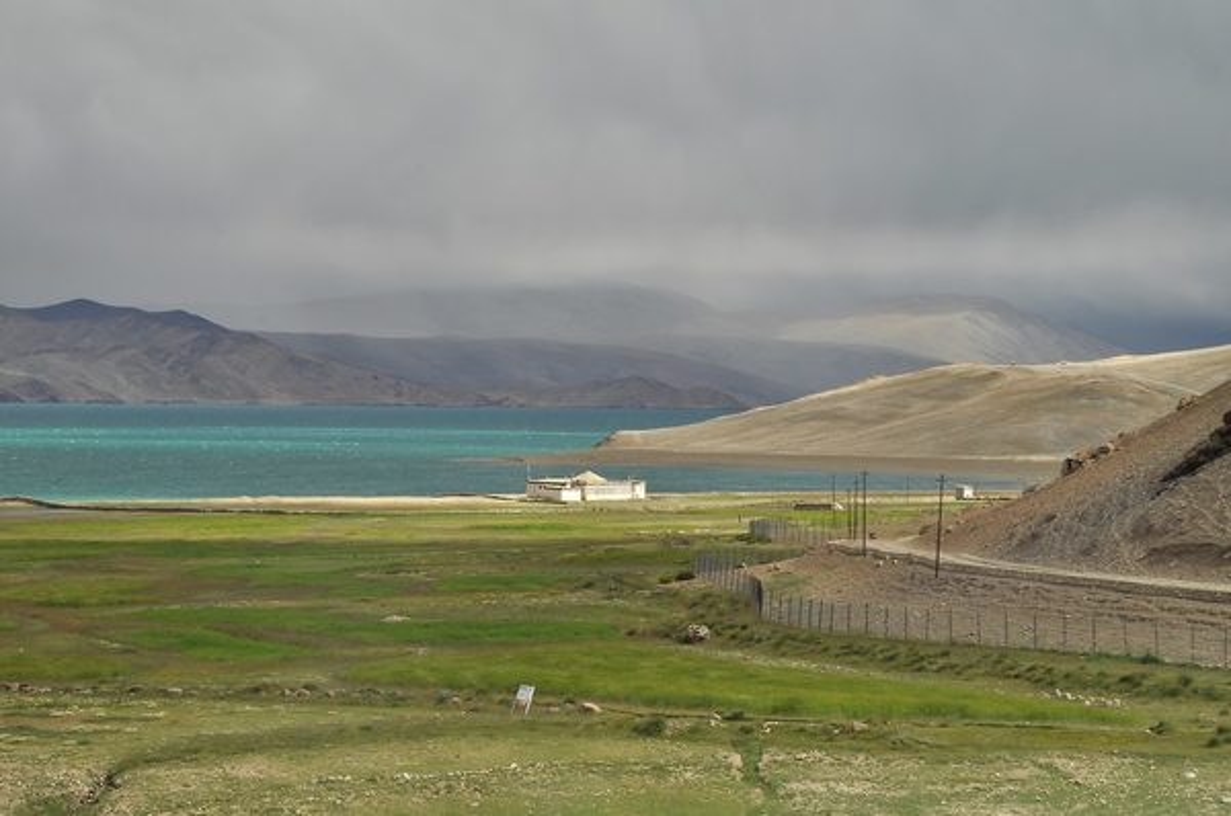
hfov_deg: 20.0
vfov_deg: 13.4
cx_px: 616
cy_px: 408
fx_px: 3482
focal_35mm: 102
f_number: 20
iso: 200
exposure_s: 1/50
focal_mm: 68
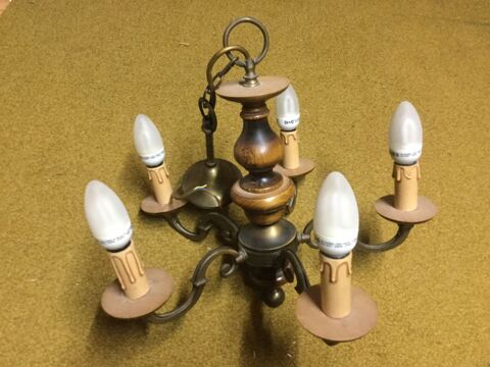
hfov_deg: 58.4
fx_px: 439
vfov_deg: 45.4
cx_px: 245
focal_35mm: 31
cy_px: 184
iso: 400
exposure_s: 1/17
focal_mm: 3.3
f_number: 2.4
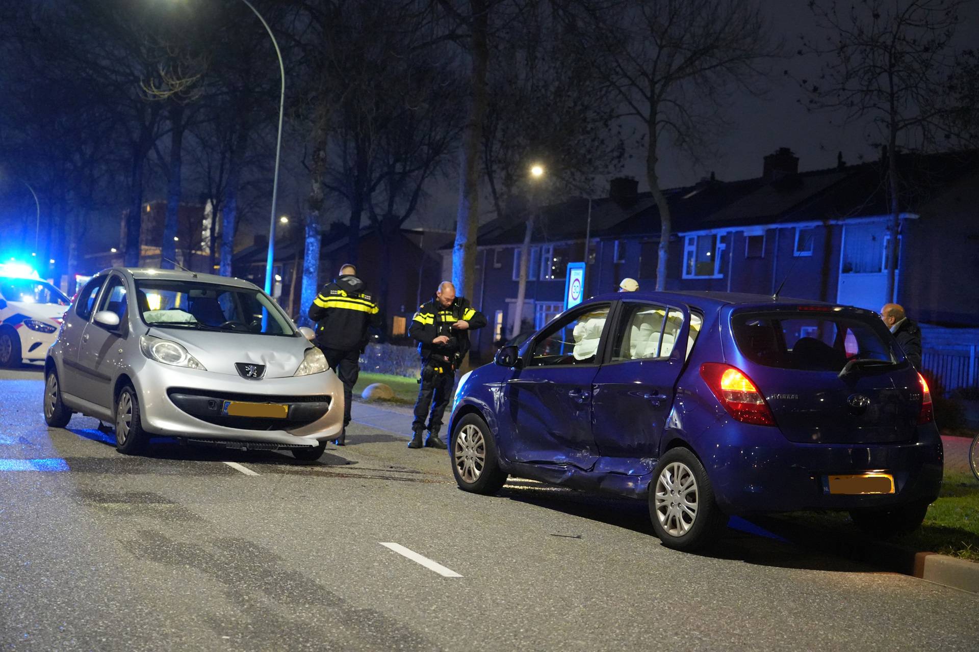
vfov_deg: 26.0
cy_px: 326
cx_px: 490
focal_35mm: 52
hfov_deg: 38.2
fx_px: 1414
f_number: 4
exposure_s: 1/20
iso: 12800
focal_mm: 52
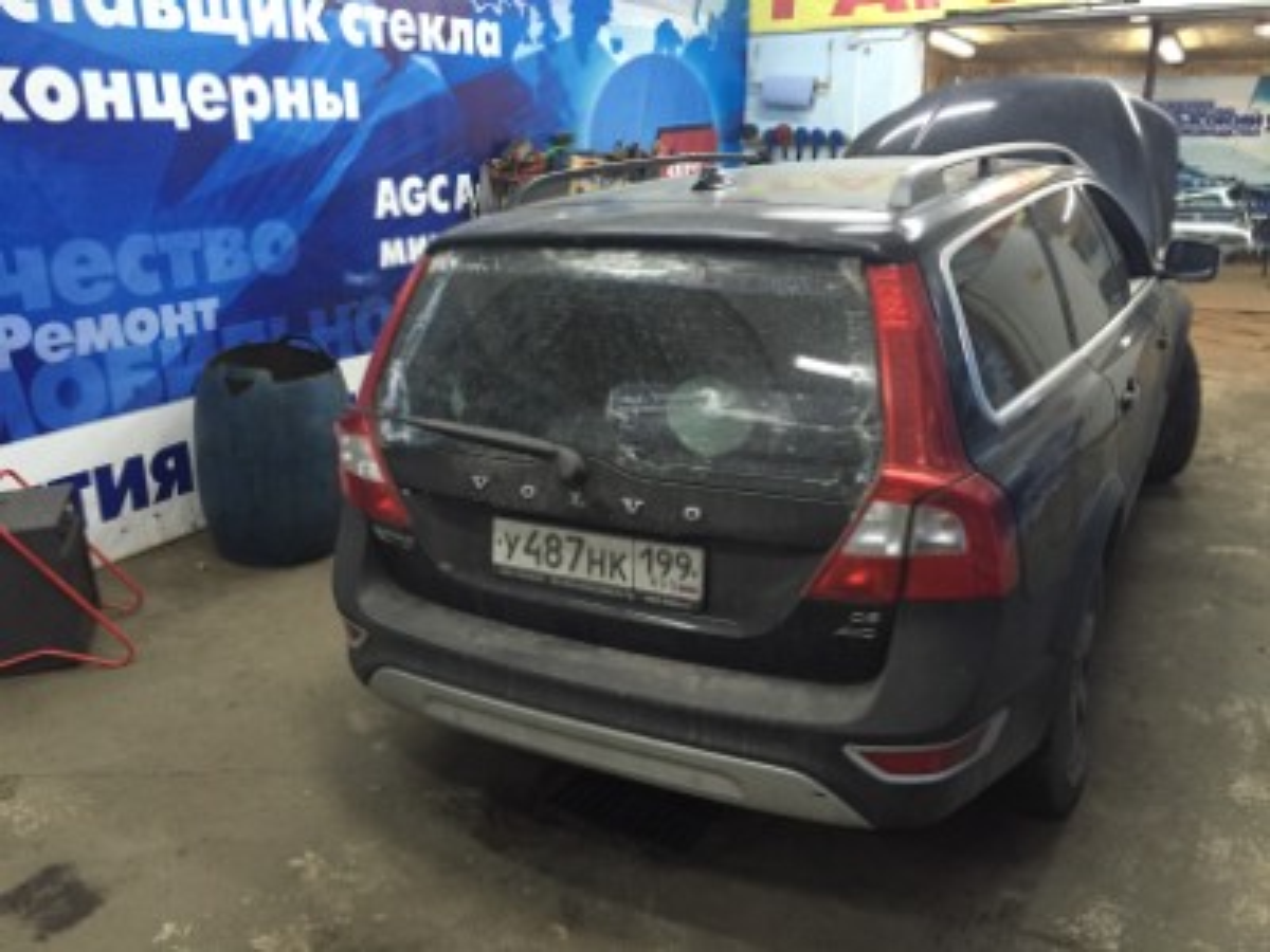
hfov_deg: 61.7
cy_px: 476
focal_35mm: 29
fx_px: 1064
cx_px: 635
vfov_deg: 48.2
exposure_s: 1/33
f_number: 2.2
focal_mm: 4.15
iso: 320
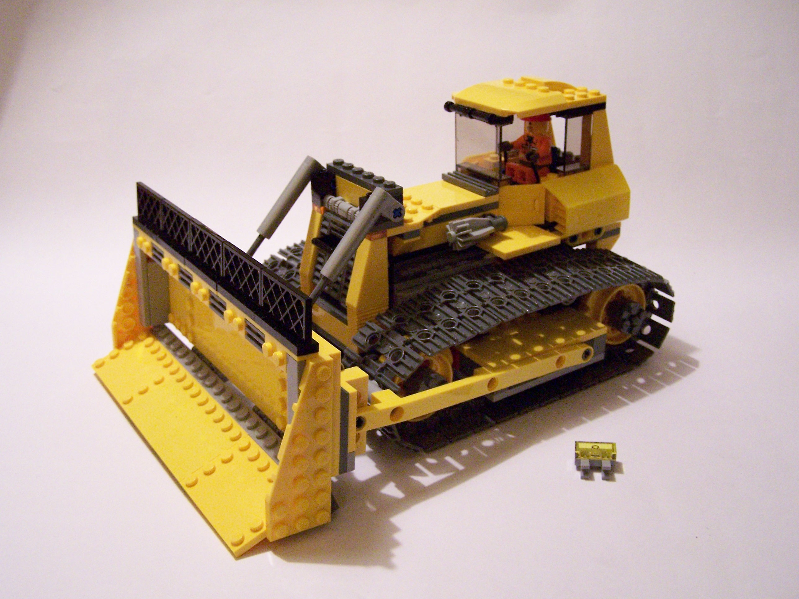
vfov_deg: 37.7
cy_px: 300
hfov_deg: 49.0
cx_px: 400
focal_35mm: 38
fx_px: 877
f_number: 2.8
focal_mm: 6.3
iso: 400
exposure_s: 1/15
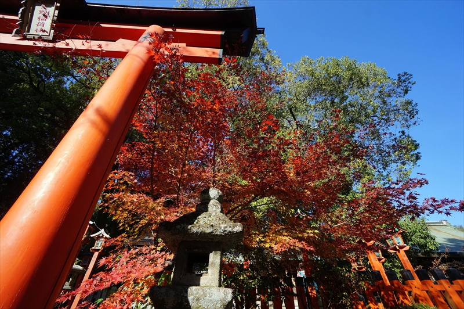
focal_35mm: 15
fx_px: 193
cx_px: 232
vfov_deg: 77.2
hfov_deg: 100.4
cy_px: 154
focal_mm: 10
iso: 100
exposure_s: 1/125
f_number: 8
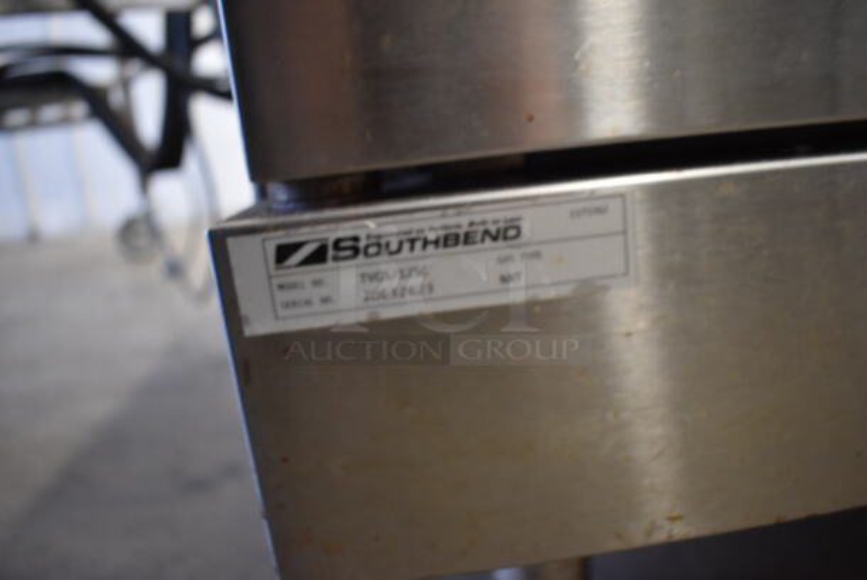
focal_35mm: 27
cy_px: 290
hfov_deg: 67.3
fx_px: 651
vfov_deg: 48.0
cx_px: 434
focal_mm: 18
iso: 1100
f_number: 4
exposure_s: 1/60
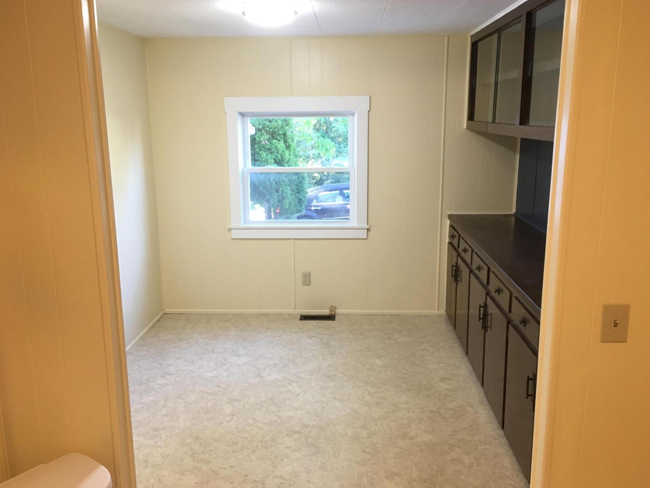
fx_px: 563
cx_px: 326
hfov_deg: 60.0
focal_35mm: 30
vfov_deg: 46.8
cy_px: 241
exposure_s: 1/30
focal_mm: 4.15
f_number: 2.2
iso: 125
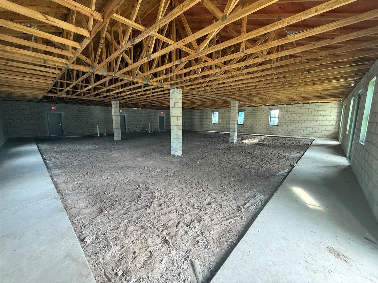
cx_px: 189
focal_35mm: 14
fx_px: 153
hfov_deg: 102.1
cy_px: 142
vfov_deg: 85.7
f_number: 2.2
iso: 400
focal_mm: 2.22
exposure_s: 1/60
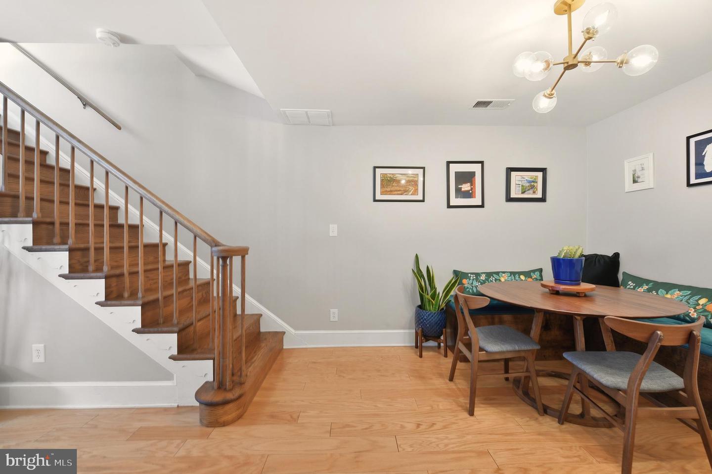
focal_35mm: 14
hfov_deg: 104.3
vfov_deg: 81.1
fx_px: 277
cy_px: 237
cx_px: 356
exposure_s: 1/13
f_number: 10
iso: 250
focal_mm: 14
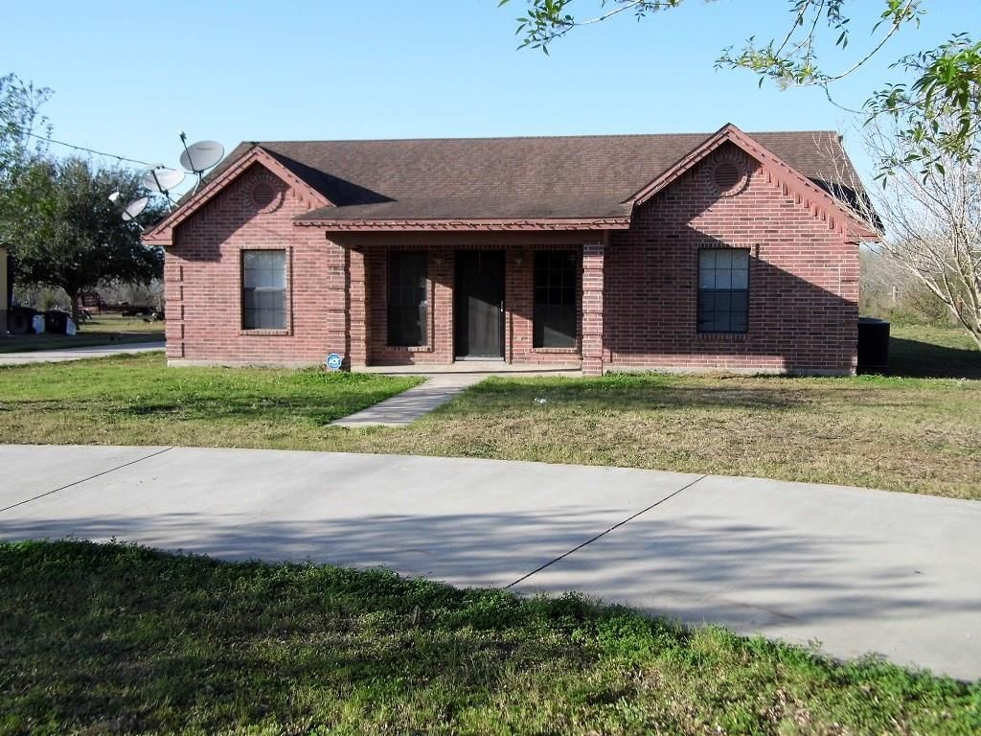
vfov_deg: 41.8
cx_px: 490
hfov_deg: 54.0
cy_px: 368
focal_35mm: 34
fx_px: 964
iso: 100
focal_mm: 6.1
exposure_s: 1/640
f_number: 3.3
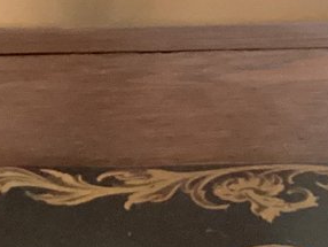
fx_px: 1555
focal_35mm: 164
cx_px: 360
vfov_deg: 9.0
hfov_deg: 11.9
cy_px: 9
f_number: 2.4
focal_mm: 3.3
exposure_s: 1/30
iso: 640
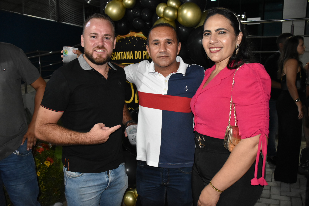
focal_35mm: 30
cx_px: 154
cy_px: 103
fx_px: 257
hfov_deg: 61.9
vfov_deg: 43.6
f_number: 3.5
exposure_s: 1/100
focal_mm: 20
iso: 2500
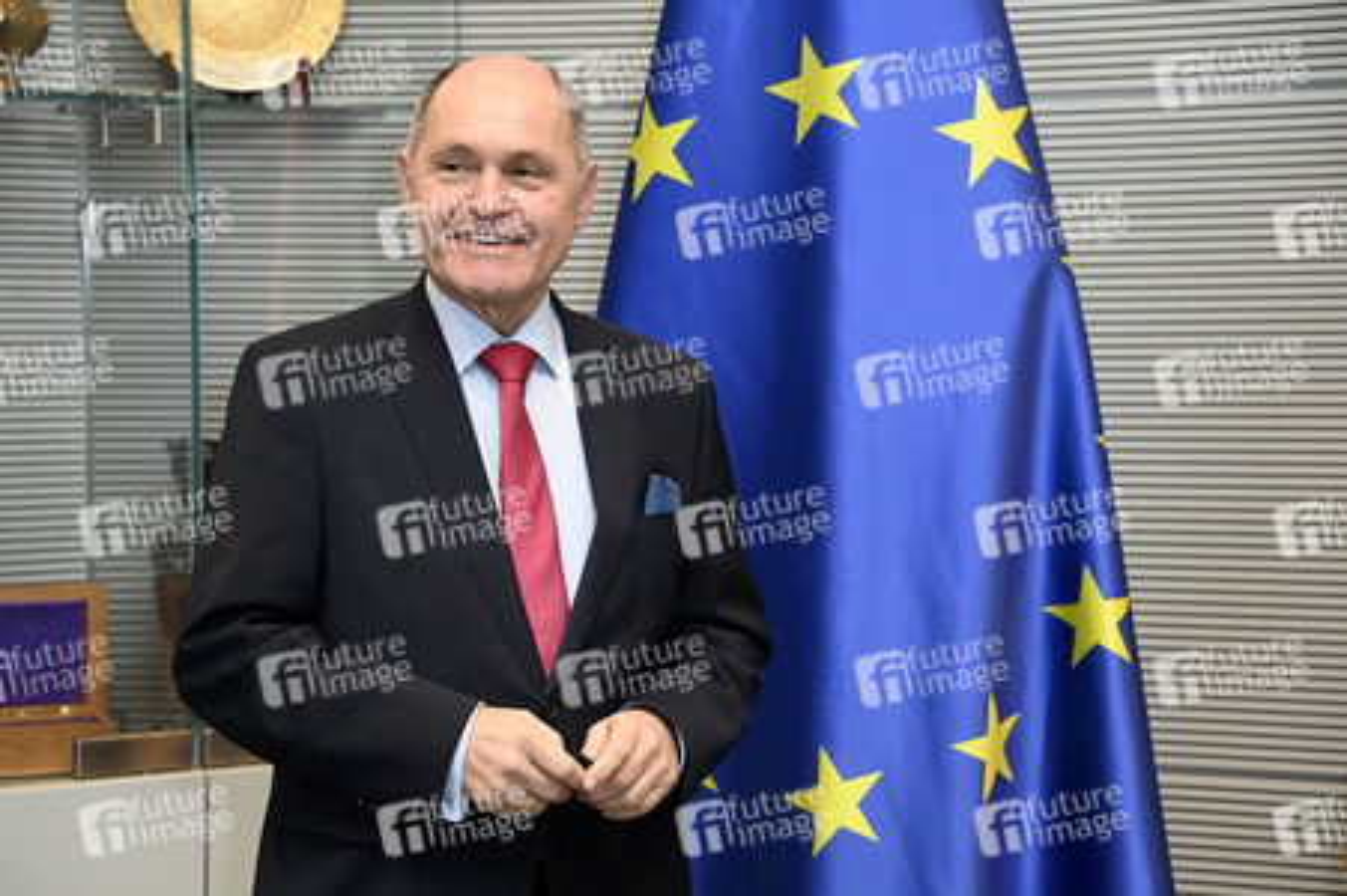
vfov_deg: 13.7
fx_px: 3739
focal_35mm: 100
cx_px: 674
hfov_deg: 20.4
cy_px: 448
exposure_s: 1/250
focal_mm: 100
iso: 6400
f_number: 5.6
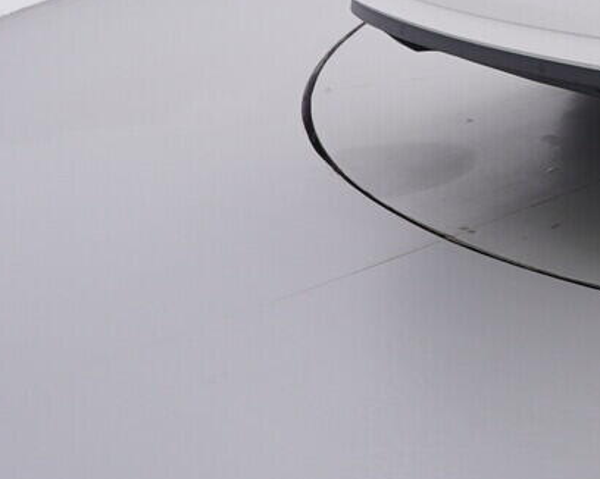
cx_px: 1022
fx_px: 1325
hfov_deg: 20.0
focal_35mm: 75
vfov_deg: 19.2
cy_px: -109
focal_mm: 15
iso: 200
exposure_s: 1/80
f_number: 5
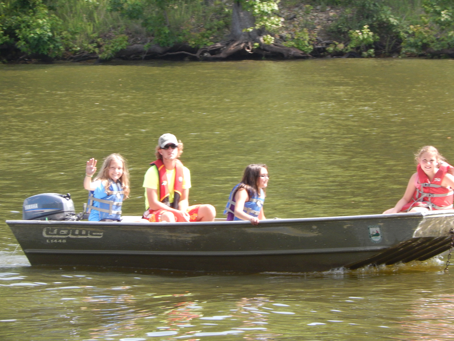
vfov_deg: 3.8
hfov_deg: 5.1
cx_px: 227
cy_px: 170
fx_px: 5089
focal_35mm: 388
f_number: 5.7
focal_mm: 69
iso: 280
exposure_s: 1/250
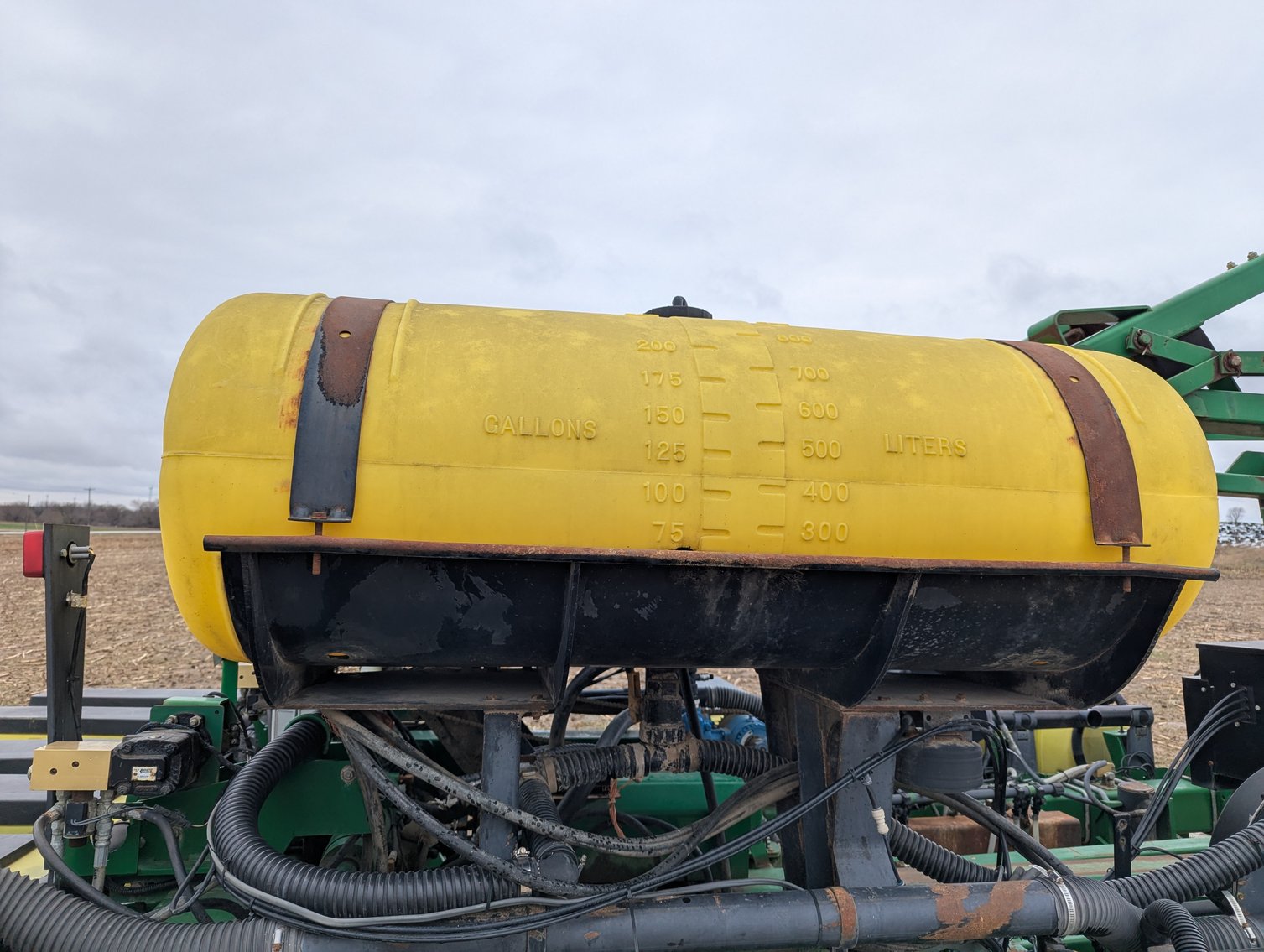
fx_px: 878
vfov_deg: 56.9
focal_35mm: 24
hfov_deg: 71.5
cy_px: 476
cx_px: 632
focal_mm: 6.81
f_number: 1.85
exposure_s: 1/1397
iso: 49
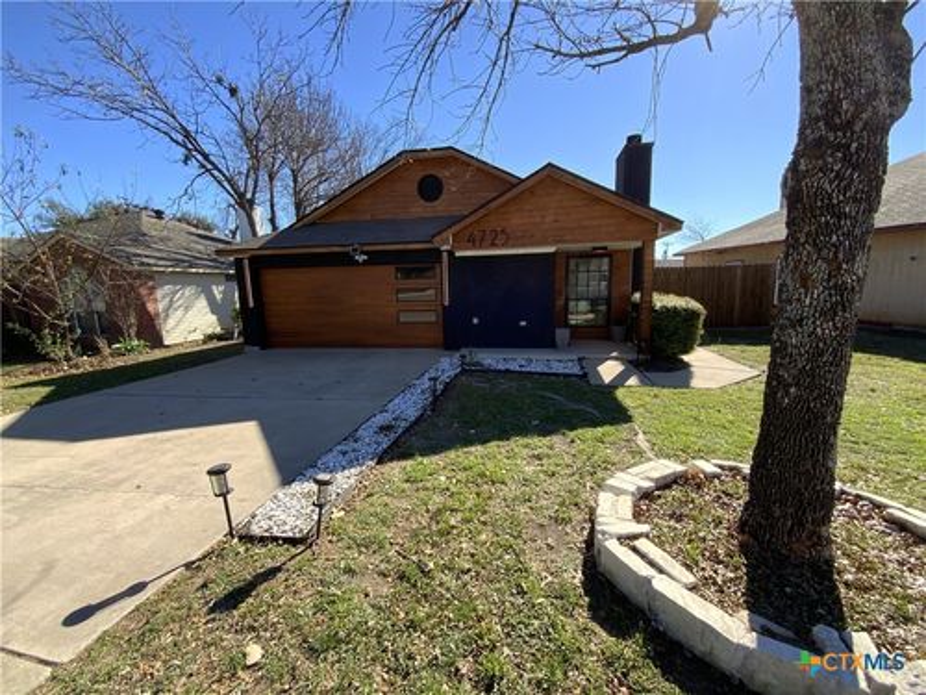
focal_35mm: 14
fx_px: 375
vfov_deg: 85.7
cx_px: 463
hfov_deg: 102.1
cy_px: 348
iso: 20
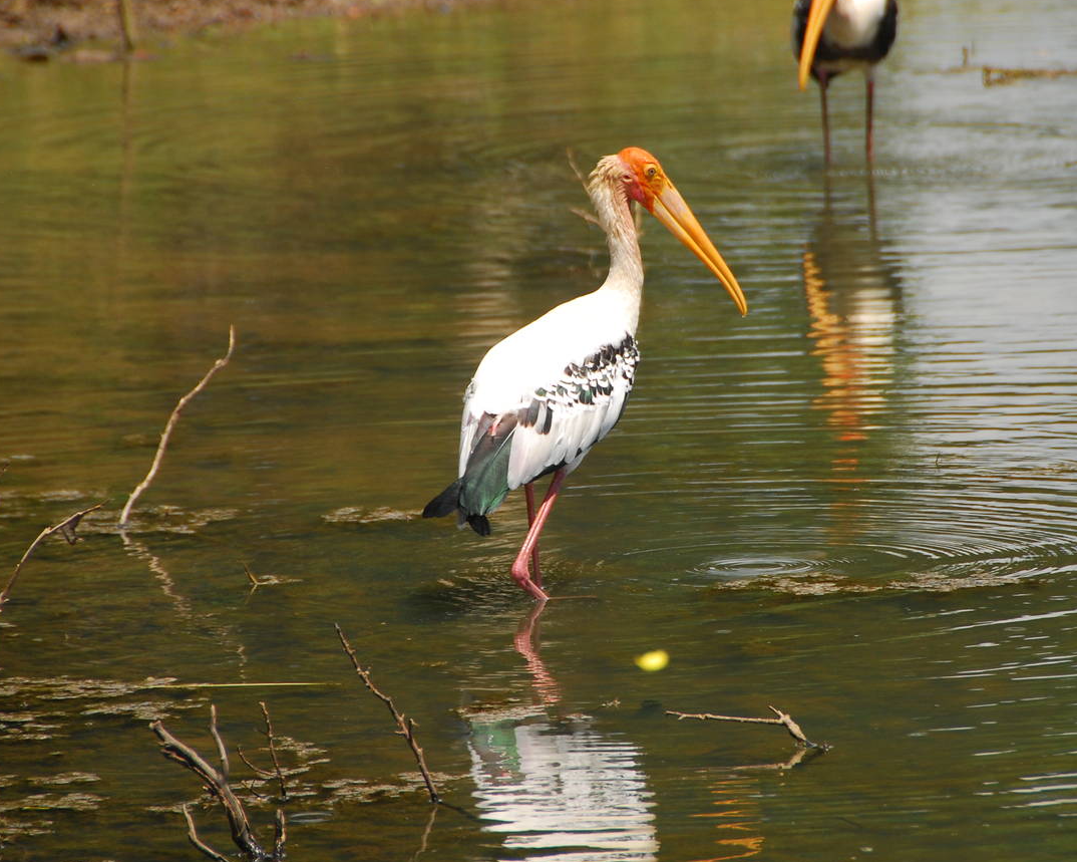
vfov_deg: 3.7
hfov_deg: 4.6
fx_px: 13386
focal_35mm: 420
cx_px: 614
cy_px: 394
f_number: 5.6
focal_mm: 200
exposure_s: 1/800
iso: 200
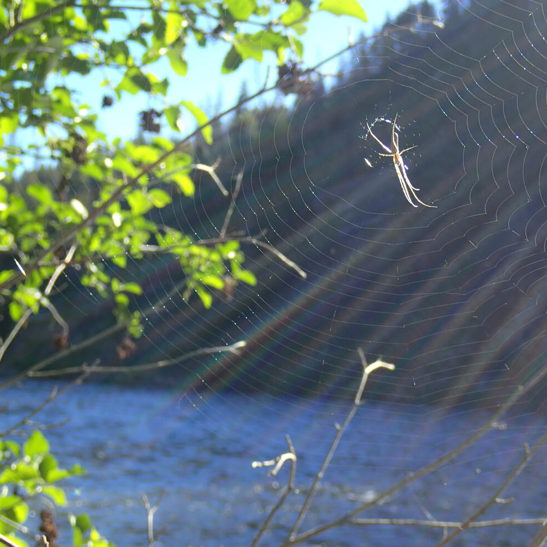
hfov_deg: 25.3
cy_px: 276
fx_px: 1216
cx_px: 331
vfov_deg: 25.4
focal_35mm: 68
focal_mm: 10.29
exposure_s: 1/160
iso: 100
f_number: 5
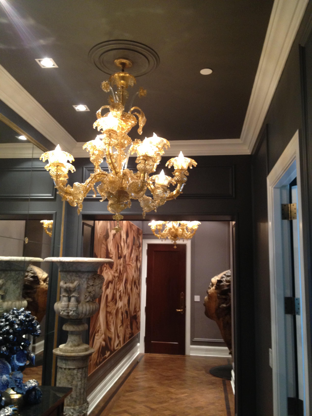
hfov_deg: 40.7
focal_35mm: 35
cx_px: 156
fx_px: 421
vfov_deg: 52.6
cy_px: 208
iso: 200
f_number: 2.4
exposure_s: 1/20
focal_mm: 4.28
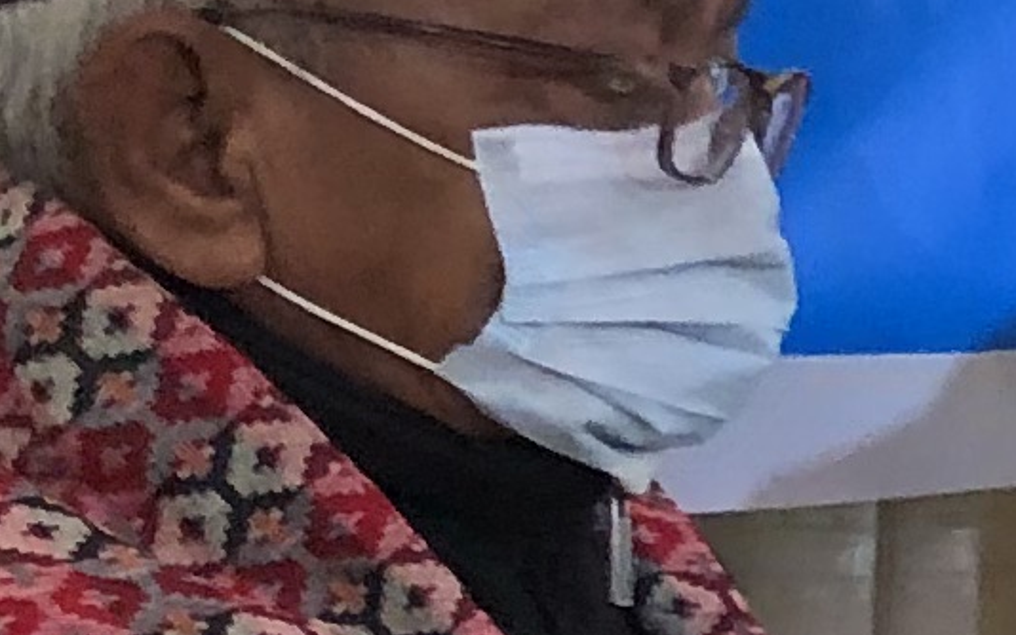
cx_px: 3524
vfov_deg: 5.8
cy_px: 892
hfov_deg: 7.6
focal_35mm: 224
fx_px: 6204
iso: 32
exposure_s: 1/25
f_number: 1.8
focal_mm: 3.99
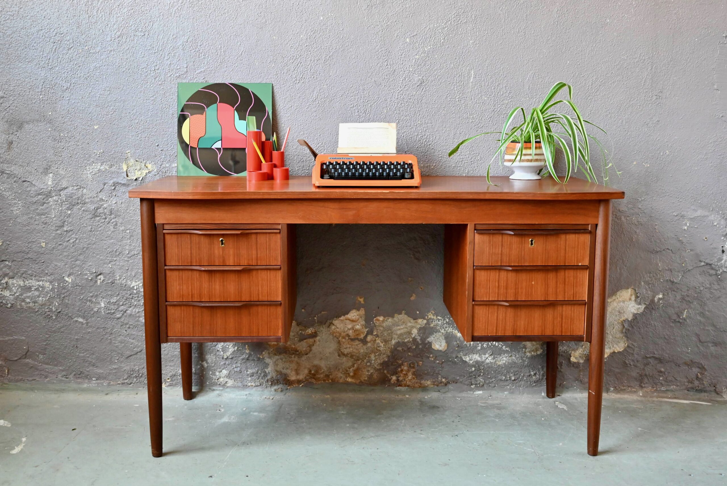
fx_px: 848
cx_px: 364
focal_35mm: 42
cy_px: 243
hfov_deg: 46.4
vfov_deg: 31.9
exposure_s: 1/125
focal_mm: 42
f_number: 4
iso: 2200
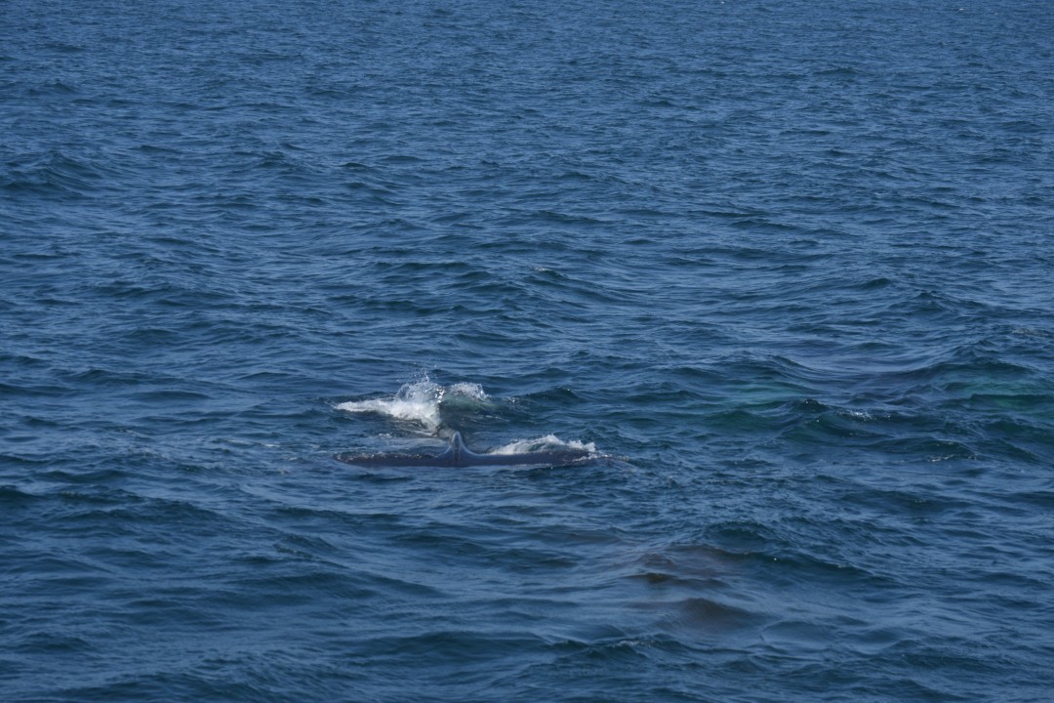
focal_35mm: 135
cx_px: 527
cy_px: 352
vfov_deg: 10.2
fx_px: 3952
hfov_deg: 15.2
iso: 200
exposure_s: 1/1600
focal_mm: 90
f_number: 5.6
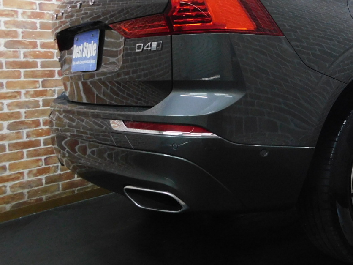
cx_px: 322
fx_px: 449
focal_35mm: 44
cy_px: 79
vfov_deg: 32.5
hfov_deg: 39.6
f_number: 3
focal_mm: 4
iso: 400
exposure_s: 1/30
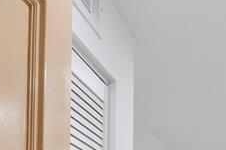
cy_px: 243
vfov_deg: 17.4
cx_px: 256
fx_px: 426
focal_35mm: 68
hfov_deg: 27.0
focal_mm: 10
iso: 160
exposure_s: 1/8
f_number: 11
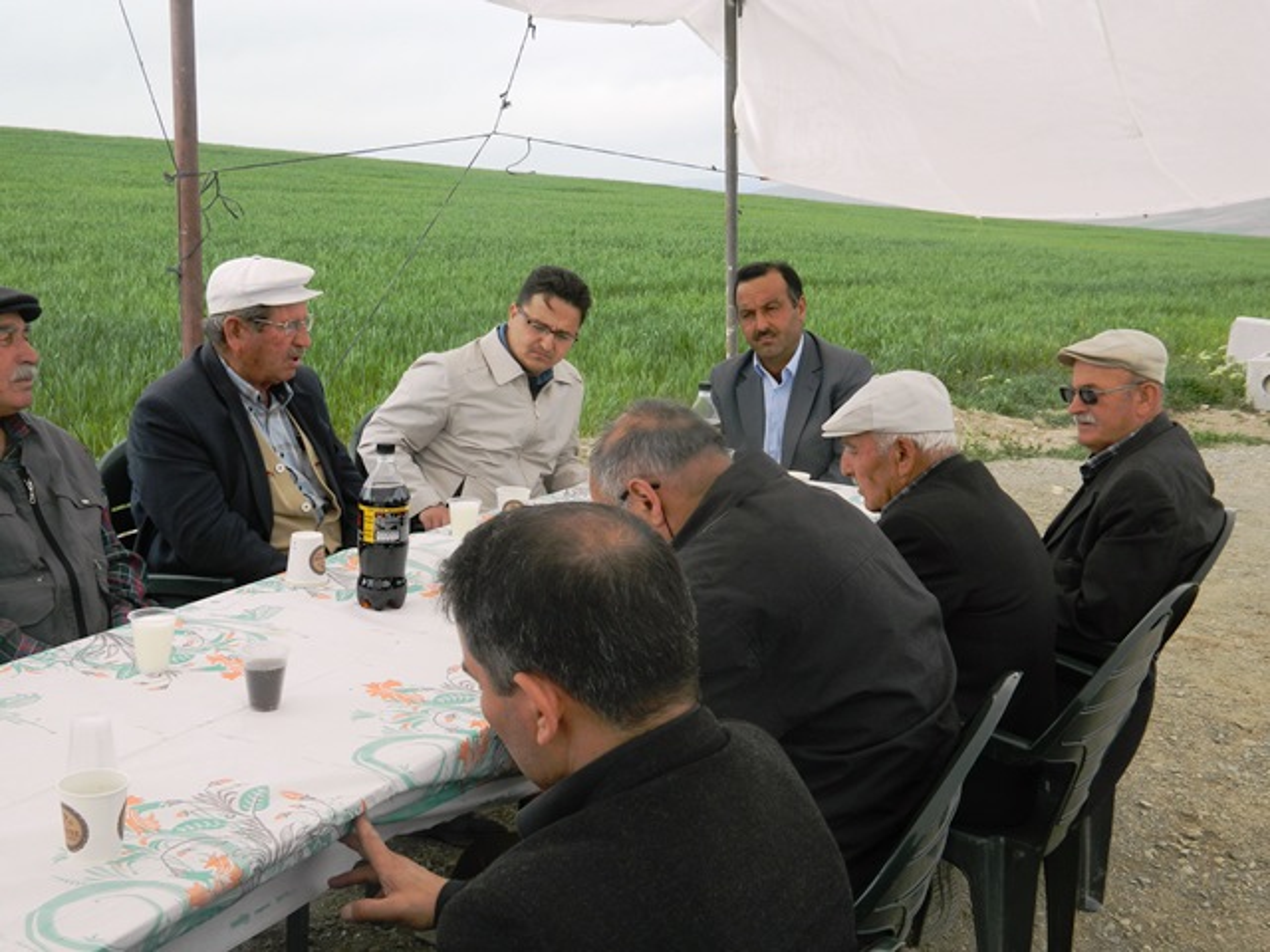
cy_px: 476
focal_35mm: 41
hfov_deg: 45.8
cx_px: 635
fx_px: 1504
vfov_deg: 35.1
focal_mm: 7.3
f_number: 3.5
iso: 80
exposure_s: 1/400
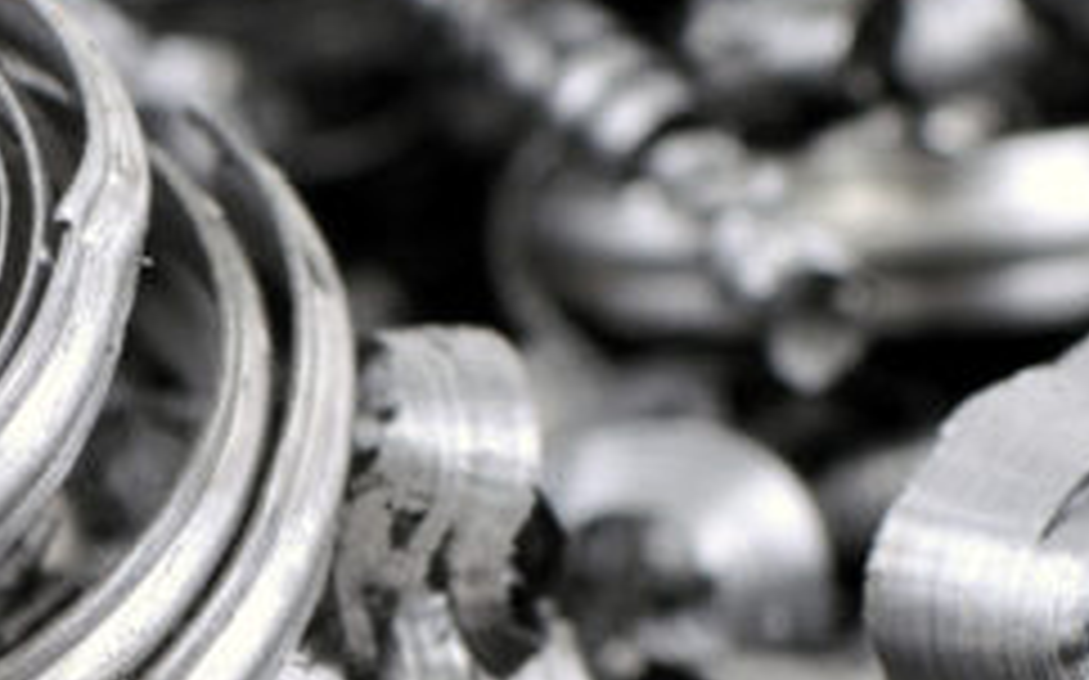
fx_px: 15088
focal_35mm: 509
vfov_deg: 2.6
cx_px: 891
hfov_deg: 4.1
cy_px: 721
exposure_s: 1/250
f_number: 13
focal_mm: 105
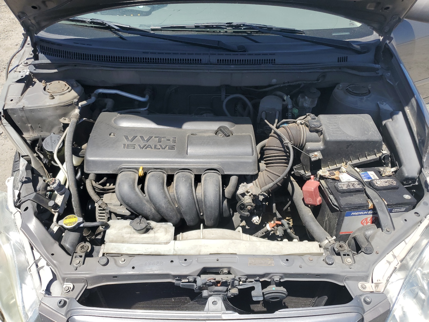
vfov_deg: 53.1
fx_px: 322
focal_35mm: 26
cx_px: 214
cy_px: 161
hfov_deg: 67.3
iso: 50
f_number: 1.5
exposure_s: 1/2000
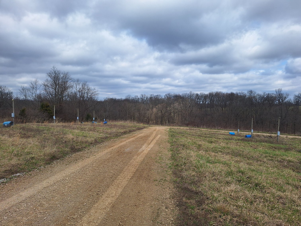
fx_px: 200
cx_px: 150
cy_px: 113
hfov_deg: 73.9
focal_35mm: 23
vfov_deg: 58.9
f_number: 1.8
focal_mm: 5.54
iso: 40
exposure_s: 1/2674
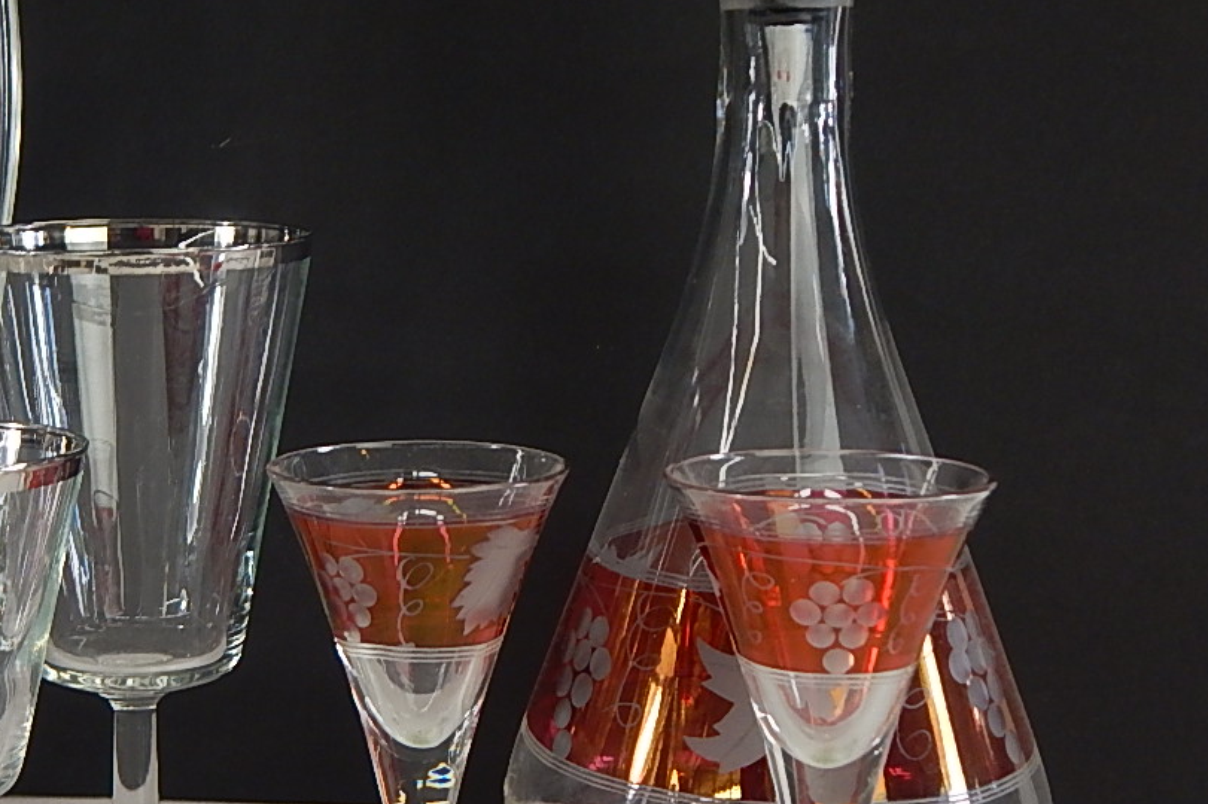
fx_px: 2616
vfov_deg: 17.5
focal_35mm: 78
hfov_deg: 25.2
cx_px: 110
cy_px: 462
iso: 125
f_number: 3.4
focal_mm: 6.8
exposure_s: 1/50
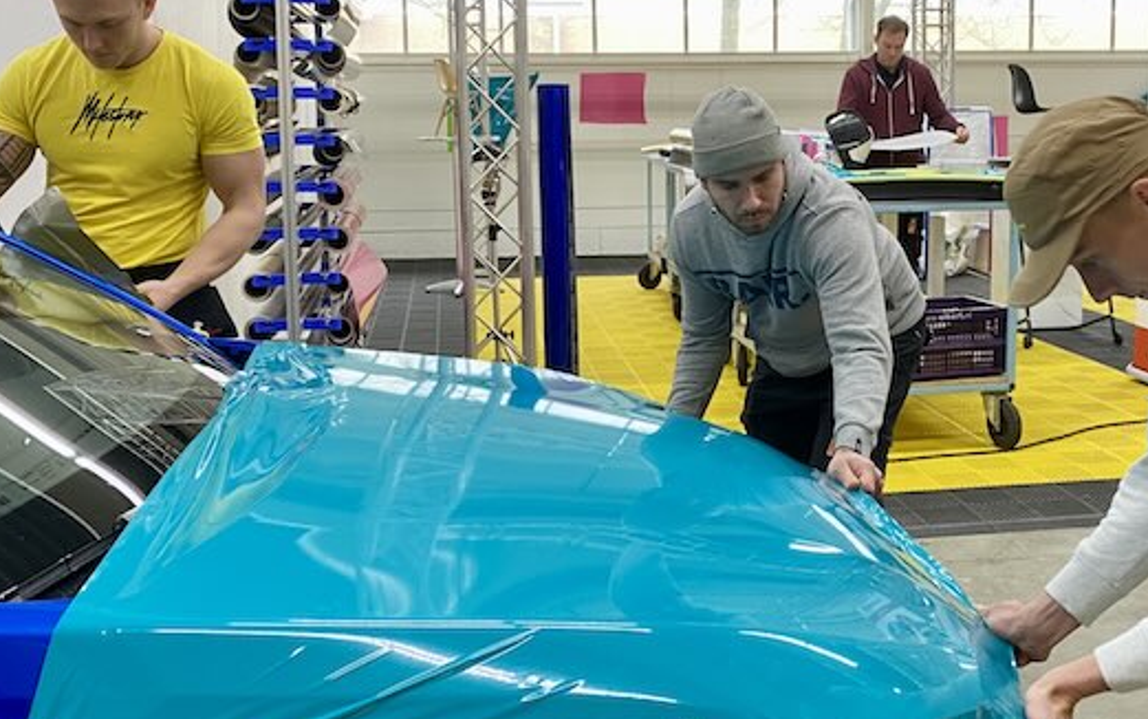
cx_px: 760
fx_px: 1158
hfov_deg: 51.8
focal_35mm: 37
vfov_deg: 33.9
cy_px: 519
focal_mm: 4.25
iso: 160
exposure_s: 1/50
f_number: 1.8
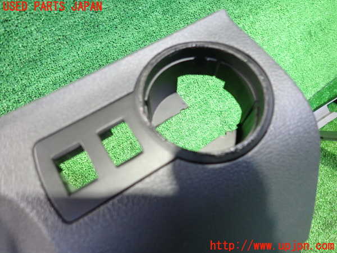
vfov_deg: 54.9
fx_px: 243
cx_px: 168
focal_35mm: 25
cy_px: 126
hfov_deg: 69.4
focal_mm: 4.5
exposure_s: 1/30
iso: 800
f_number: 2
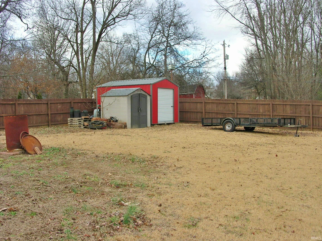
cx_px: 161
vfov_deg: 39.6
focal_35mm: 36
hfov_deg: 51.4
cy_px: 120
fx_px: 335
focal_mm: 6
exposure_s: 1/204
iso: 50
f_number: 3.7
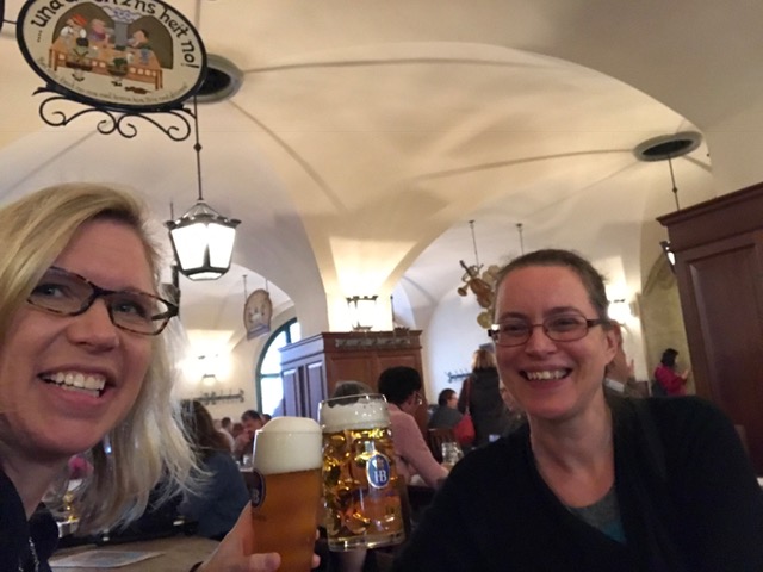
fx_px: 705
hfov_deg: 56.8
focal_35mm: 32
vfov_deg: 44.2
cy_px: 286
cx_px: 382
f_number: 2.2
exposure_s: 1/17
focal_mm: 2.87
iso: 640
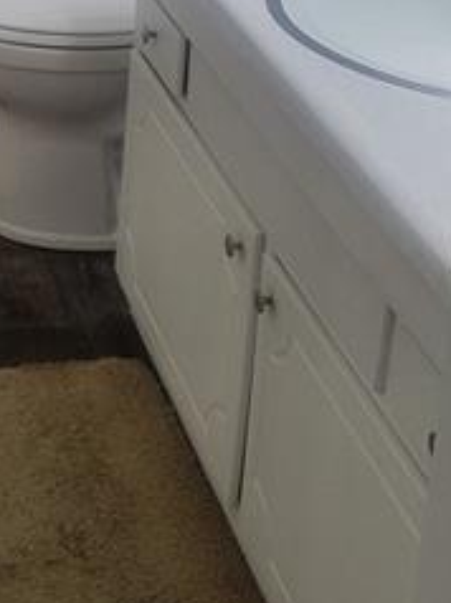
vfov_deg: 21.5
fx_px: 1462
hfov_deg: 16.7
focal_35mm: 84
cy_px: -132
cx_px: -106
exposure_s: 1/120
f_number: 1.8
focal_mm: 5.4
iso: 200
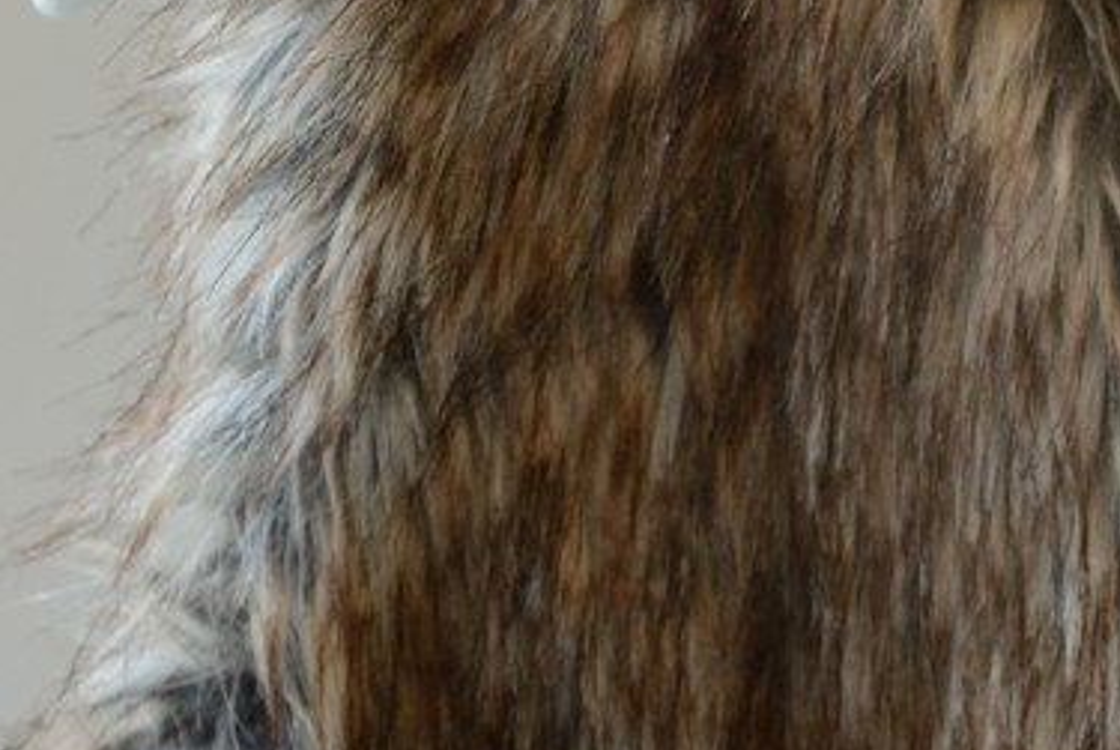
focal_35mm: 150
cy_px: 657
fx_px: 4672
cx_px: 1428
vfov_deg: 9.1
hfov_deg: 13.2
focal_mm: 55
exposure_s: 1/125
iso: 1600
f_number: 5.6
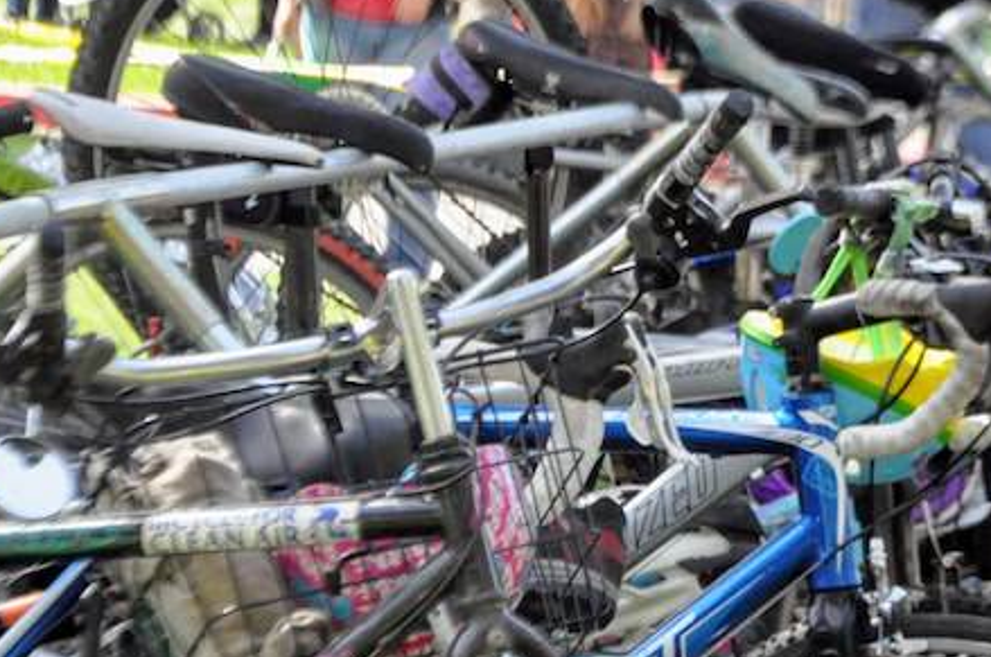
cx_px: 693
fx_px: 7884
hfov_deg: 7.2
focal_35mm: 287
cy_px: 439
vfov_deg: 4.8
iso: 3200
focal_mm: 105
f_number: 6.3
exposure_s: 1/1600
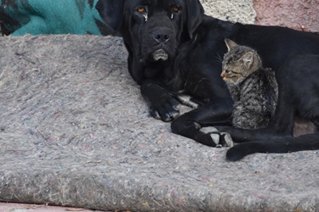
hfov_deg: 6.1
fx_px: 2977
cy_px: 67
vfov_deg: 4.1
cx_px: 204
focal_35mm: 336
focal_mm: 140
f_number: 5.6
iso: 800
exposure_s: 1/320
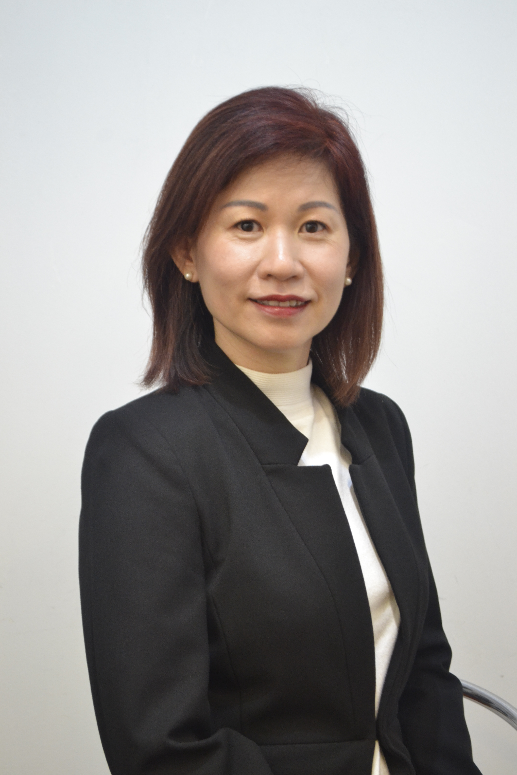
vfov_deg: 28.1
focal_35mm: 72
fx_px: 1551
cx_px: 258
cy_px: 388
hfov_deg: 18.9
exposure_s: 1/20
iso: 1600
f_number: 5.6
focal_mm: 48
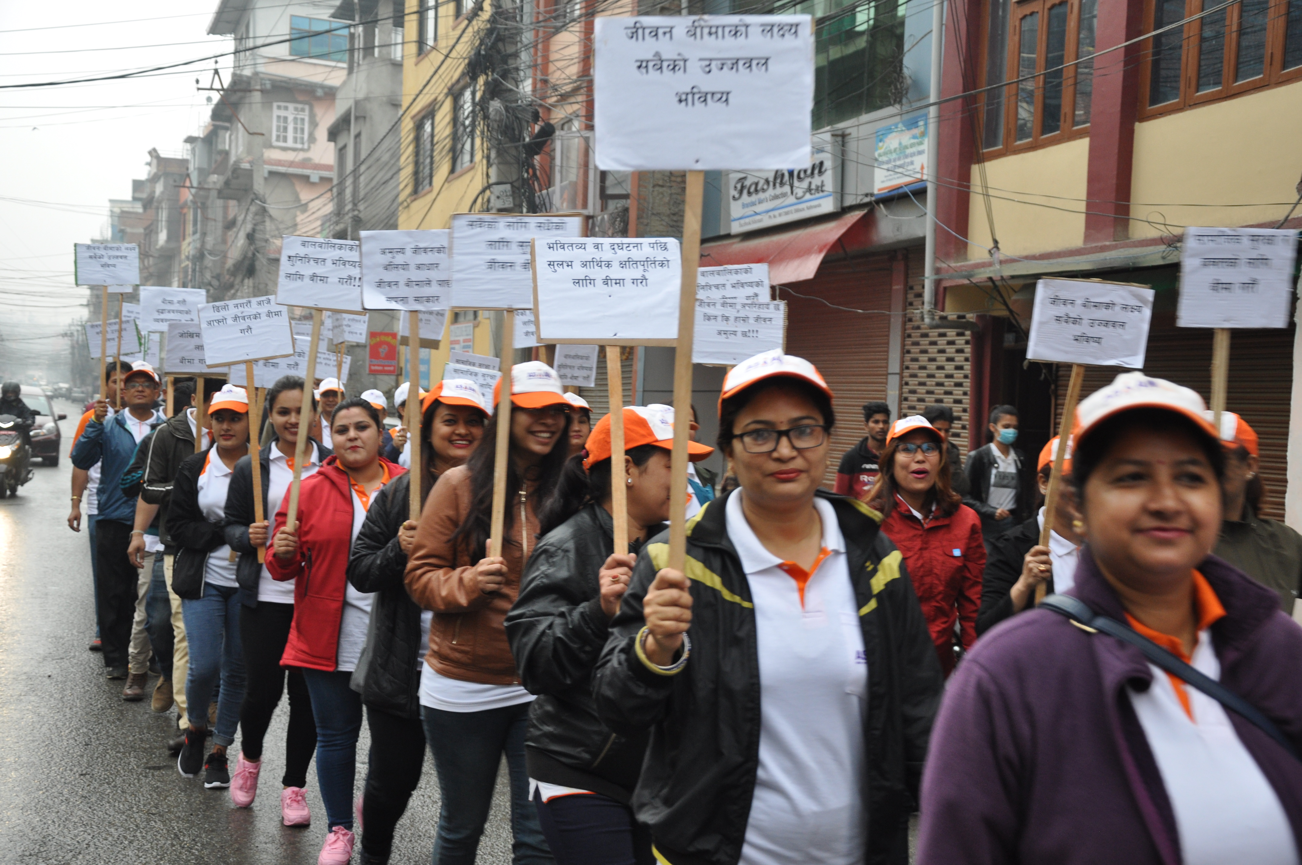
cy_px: 432
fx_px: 1734
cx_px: 651
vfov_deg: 28.0
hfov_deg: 41.2
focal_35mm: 48
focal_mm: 32
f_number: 4.2
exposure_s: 1/60
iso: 560
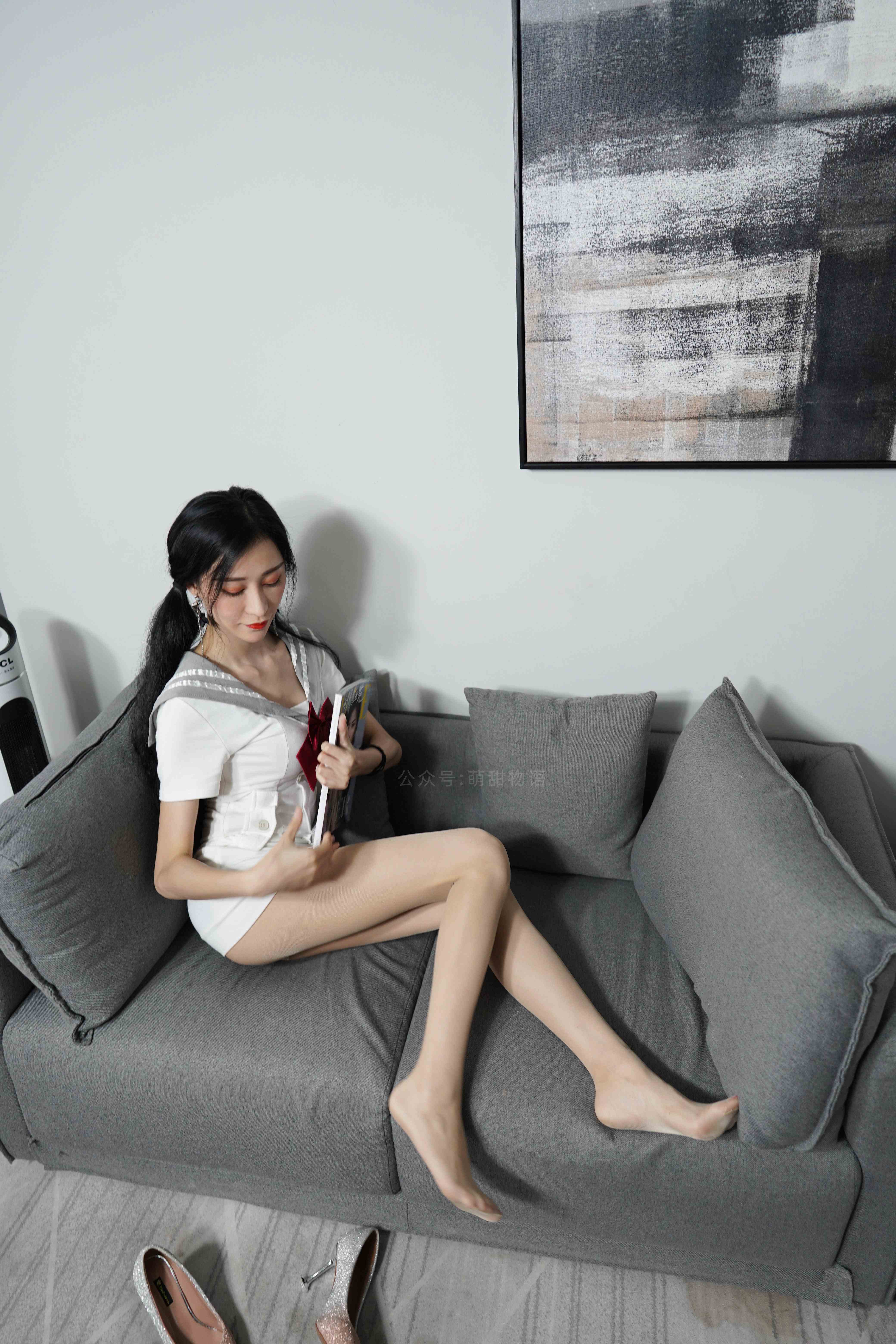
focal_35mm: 24
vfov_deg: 73.7
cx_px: 448
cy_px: 672
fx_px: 896
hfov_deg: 53.1
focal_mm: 24
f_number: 2.8
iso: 500
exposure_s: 1/125
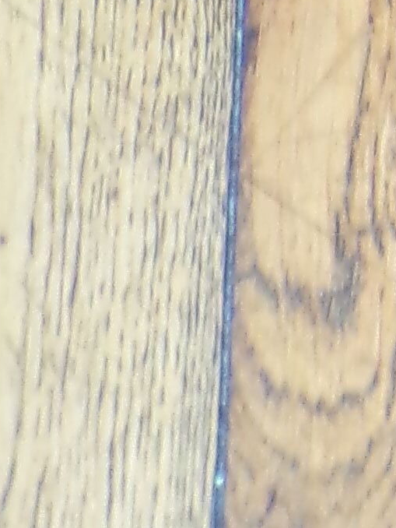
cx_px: 984
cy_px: -1139
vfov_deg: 5.5
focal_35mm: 333
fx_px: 5076
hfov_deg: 4.4
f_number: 3.5
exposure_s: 1/17
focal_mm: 8.7
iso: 317
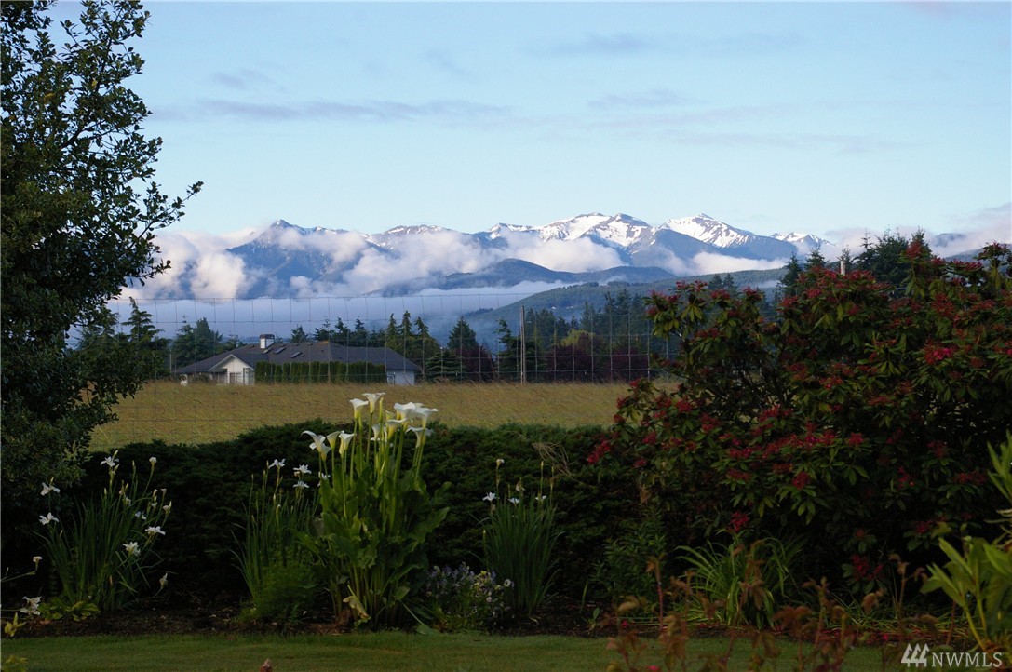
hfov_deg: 24.6
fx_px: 2316
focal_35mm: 82
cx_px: 506
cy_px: 336
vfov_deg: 16.5
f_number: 8
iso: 800
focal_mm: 55
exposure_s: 1/750
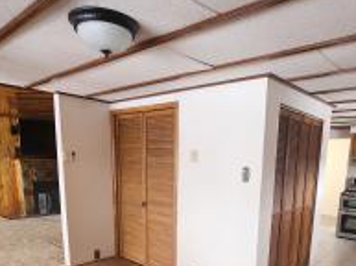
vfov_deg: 48.5
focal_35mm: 27
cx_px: 201
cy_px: 211
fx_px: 277
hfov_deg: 65.2
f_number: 2.2
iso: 250
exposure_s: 1/60
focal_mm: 1.74
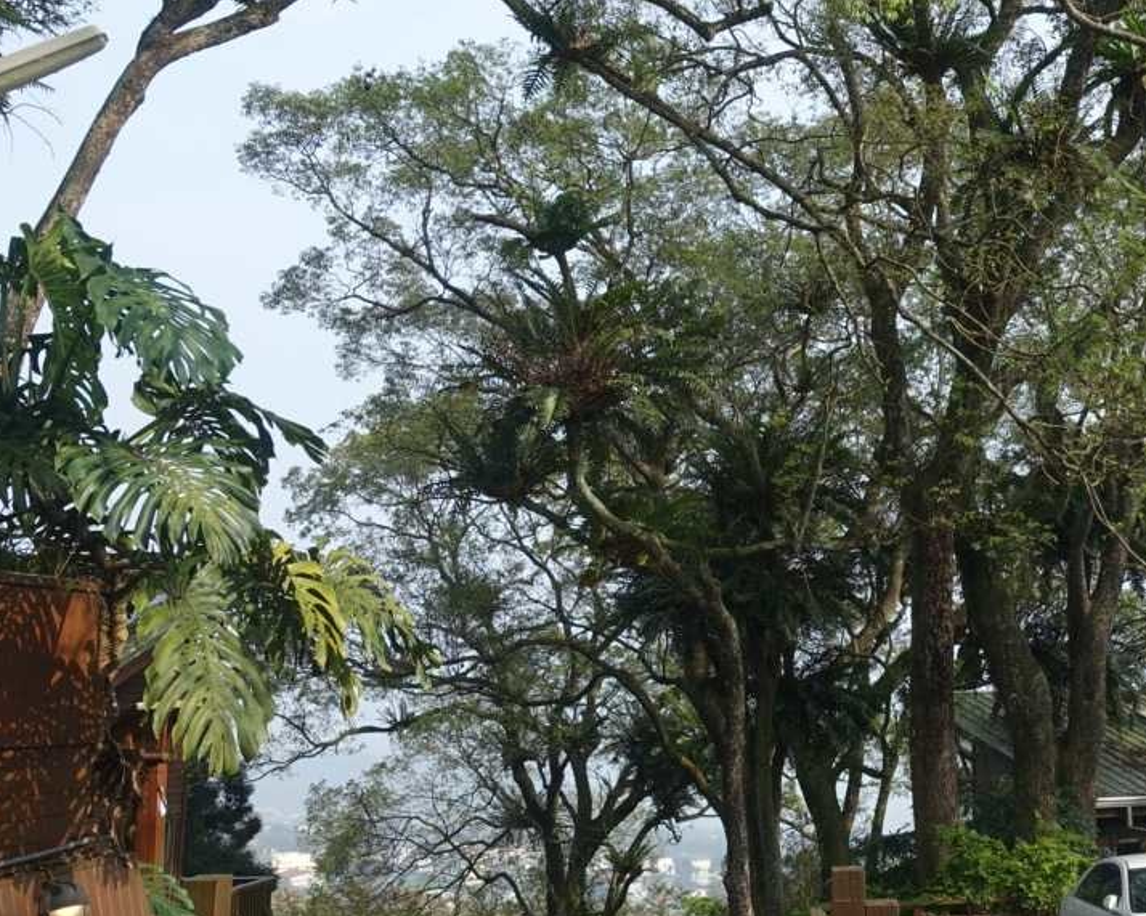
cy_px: 377
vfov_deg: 29.6
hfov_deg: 35.2
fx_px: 1730
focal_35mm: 51
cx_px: 952
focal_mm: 8.8
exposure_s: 1/400
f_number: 4
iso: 125
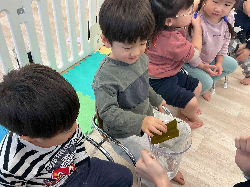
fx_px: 209
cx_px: 125
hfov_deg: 61.7
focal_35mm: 29
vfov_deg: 48.2
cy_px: 94
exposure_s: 1/60
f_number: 1.8
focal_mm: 3
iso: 40
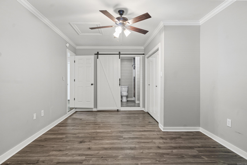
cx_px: 124
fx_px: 123
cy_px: 82
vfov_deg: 67.4
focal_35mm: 18
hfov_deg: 90.0
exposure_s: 1.3
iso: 250
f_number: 9
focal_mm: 12
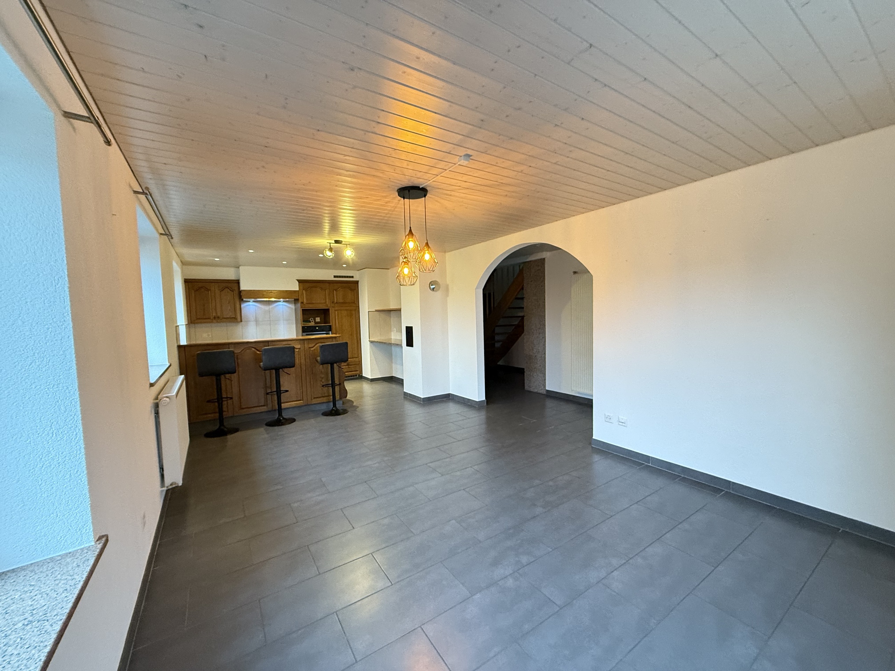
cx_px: 448
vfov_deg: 85.7
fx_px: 362
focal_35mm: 14
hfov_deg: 102.1
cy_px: 336
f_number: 2.2
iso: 400
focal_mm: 2.22
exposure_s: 1/50
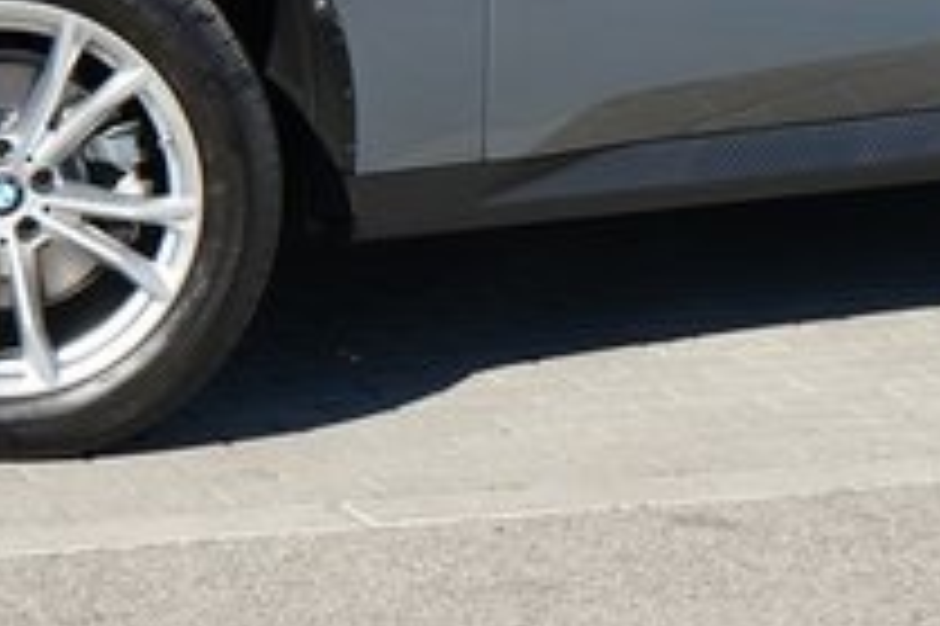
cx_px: 423
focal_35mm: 138
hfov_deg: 14.9
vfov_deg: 9.8
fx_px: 3600
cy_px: -52
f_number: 8
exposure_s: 1/1250
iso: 800
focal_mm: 45
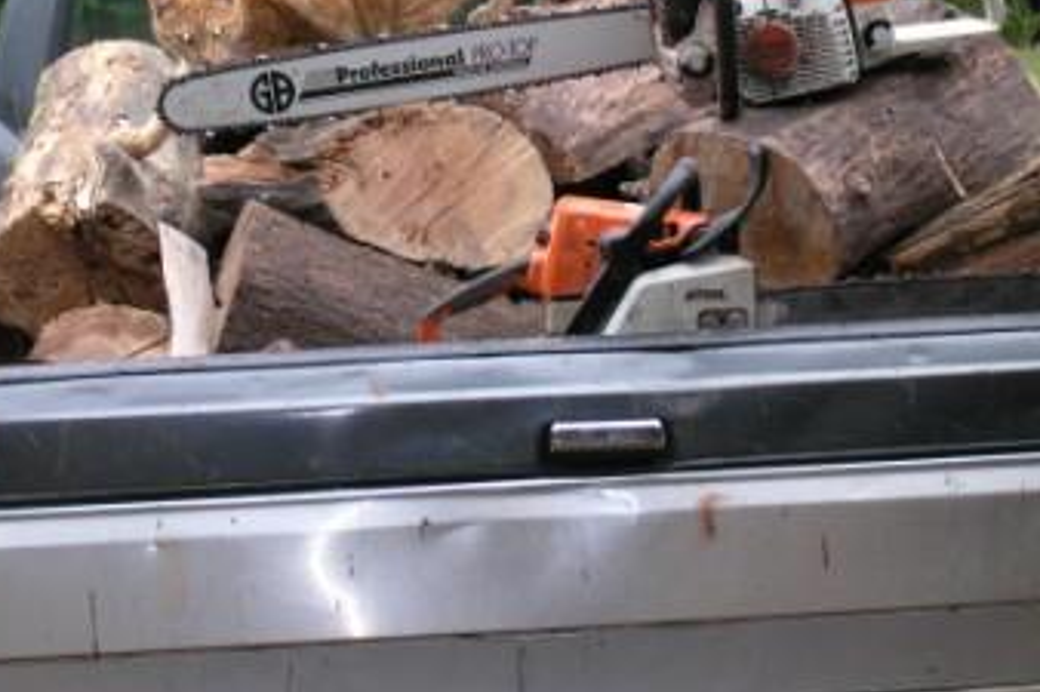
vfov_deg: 11.4
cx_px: 551
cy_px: 181
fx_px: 3465
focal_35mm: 120
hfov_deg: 17.1
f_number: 4.3
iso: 147
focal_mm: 13.3
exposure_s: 1/27.6
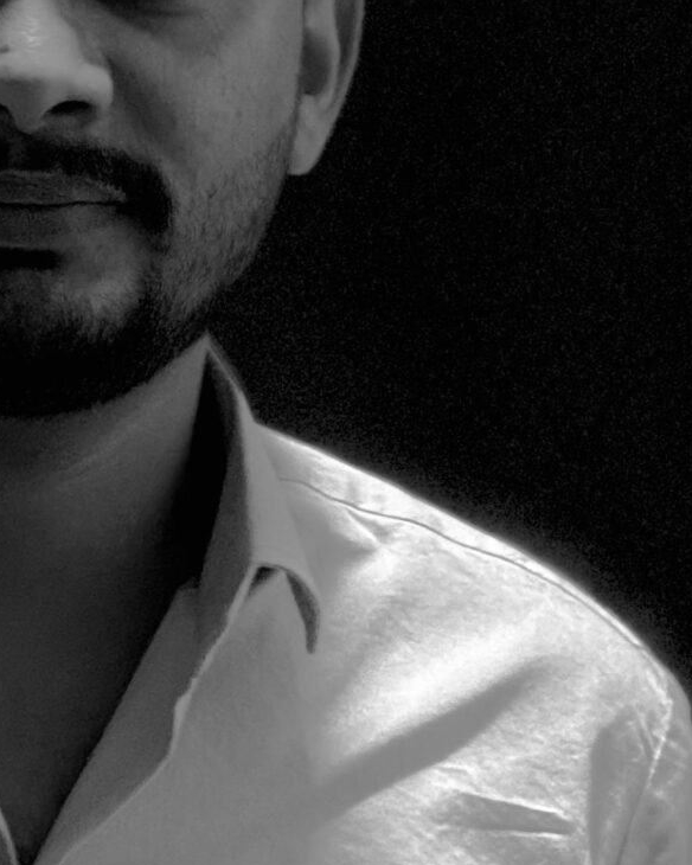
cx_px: -36
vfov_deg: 4.7
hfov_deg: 3.8
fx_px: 10522
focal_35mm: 411
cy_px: 425
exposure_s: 1/33
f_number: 2.8
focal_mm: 15.66
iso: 500
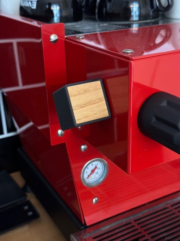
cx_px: 90
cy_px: 120
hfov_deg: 30.3
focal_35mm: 48
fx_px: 333
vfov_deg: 39.7
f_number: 1.78
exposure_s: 1/60
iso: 250
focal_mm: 6.76
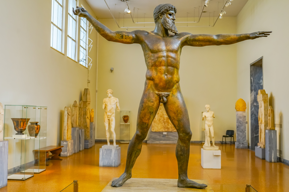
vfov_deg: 35.1
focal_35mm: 38
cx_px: 144
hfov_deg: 50.7
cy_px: 96
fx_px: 305
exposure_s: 1/80
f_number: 4.5
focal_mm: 38
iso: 800
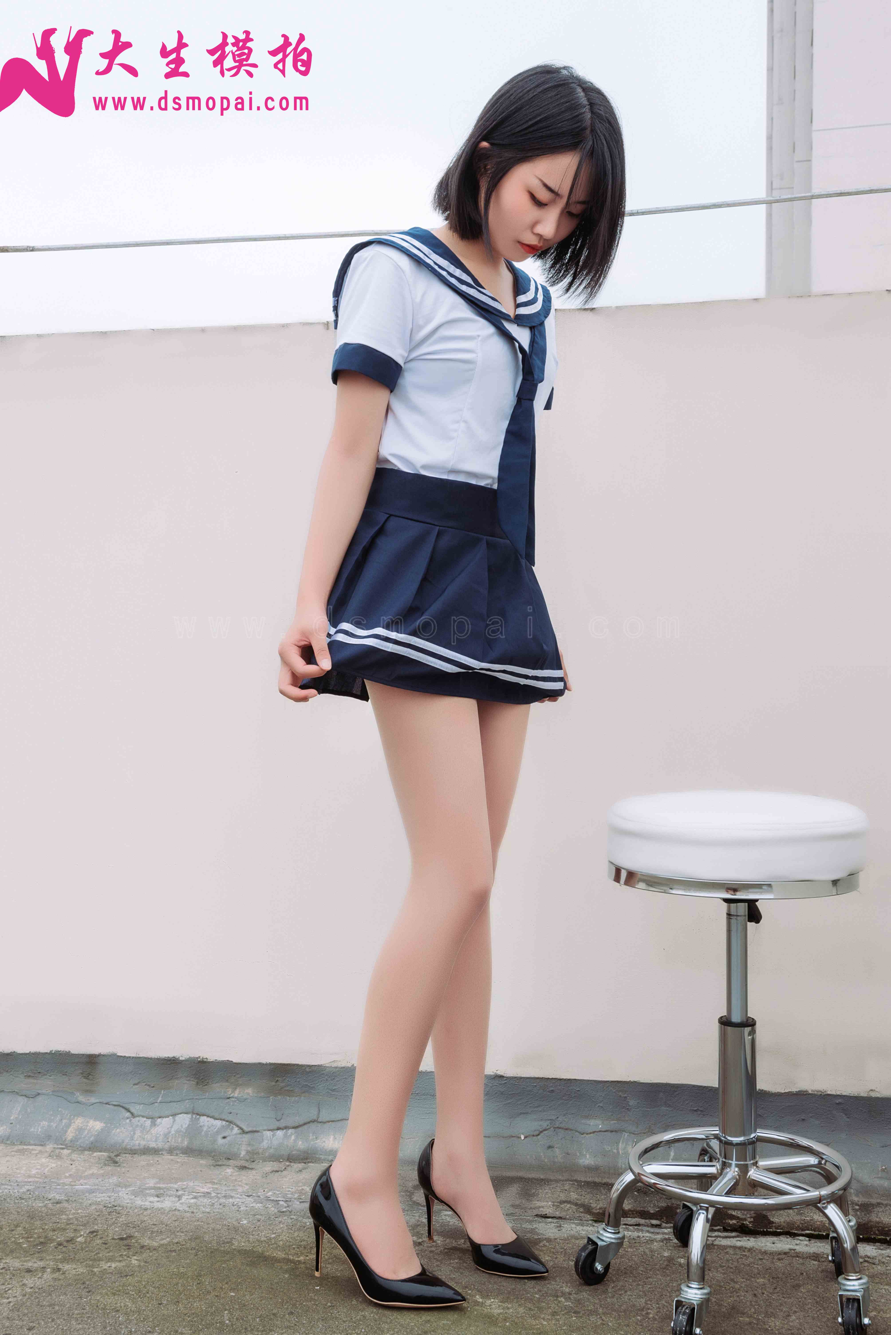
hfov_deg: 31.9
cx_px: 446
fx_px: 1558
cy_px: 668
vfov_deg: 46.4
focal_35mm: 42
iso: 200
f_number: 13
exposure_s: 1/100
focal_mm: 42
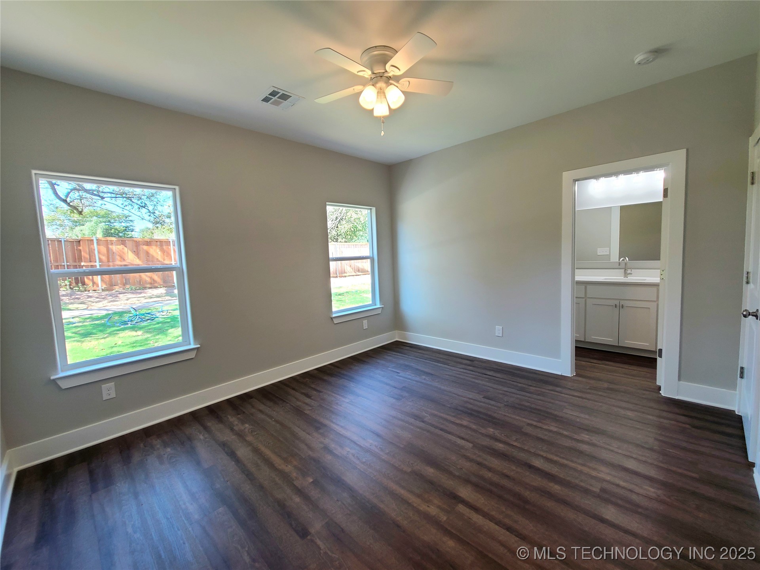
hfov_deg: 106.2
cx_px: 380
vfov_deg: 89.9
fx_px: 285
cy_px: 285
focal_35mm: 13
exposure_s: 1/60.2
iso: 80
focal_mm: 2.2
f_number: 2.2
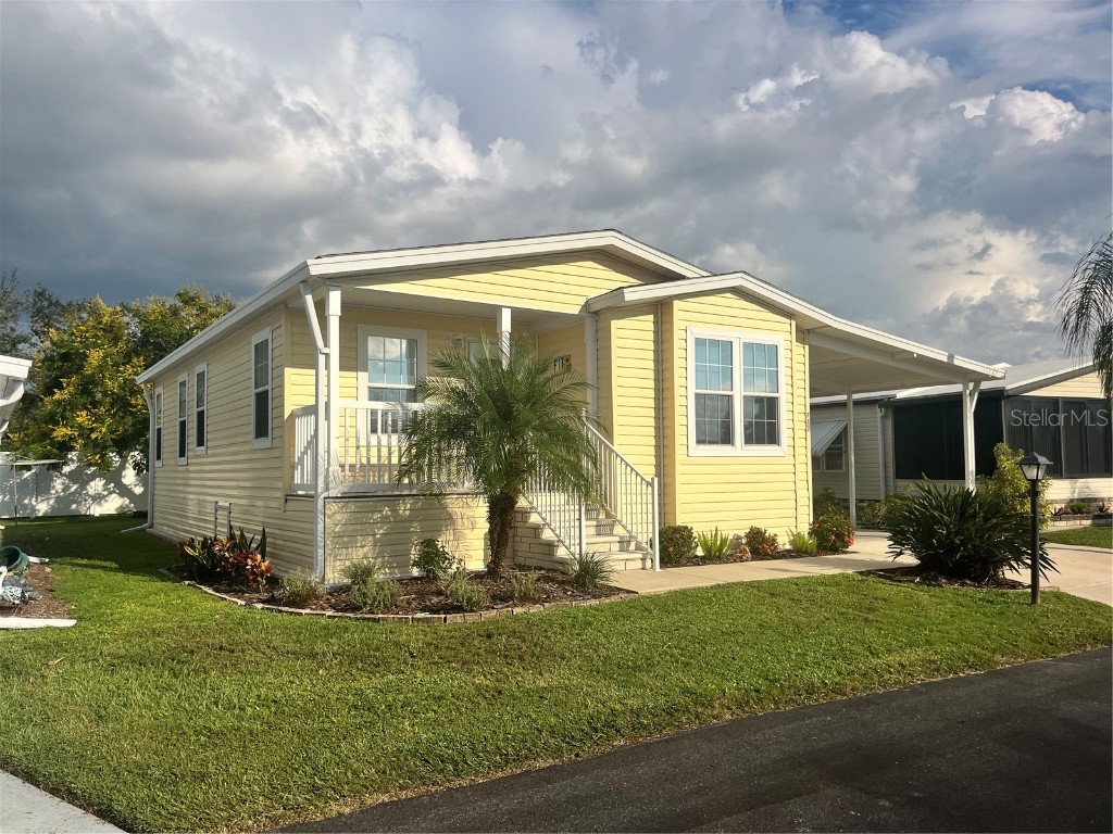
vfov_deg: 53.1
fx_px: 836
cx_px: 556
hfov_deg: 67.3
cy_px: 417
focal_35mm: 26
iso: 50
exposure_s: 1/8403
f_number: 1.6
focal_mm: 5.1
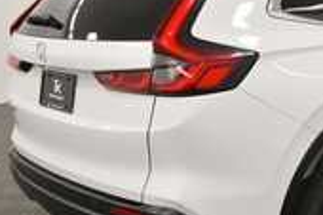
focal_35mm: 66
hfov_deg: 29.0
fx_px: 592
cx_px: 308
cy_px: 104
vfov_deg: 20.6
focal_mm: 19
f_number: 5.6
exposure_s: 1/200
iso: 800
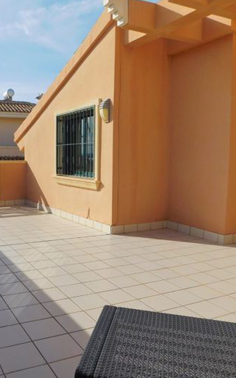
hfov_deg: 37.4
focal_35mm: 33
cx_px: 62
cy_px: 189
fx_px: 340
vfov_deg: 58.2
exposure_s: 1/800
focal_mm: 4
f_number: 6
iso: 125
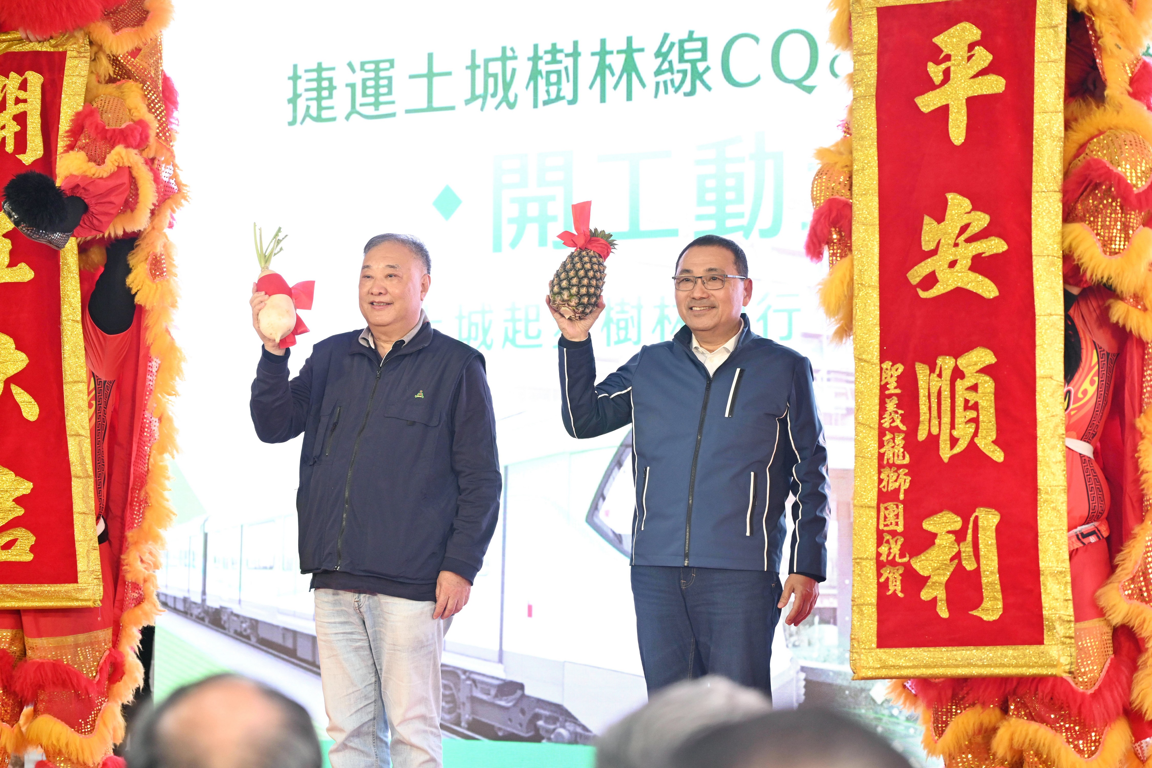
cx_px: 576
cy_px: 384
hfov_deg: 22.6
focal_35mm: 90
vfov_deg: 15.2
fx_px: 2880
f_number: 4
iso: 1400
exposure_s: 1/125
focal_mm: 90
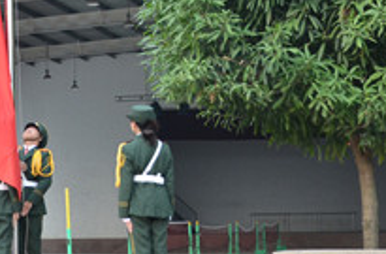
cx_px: 117
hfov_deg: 16.9
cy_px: 51
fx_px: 1292
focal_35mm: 121
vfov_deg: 11.2
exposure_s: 1/160
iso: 720
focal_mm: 30
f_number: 4.5
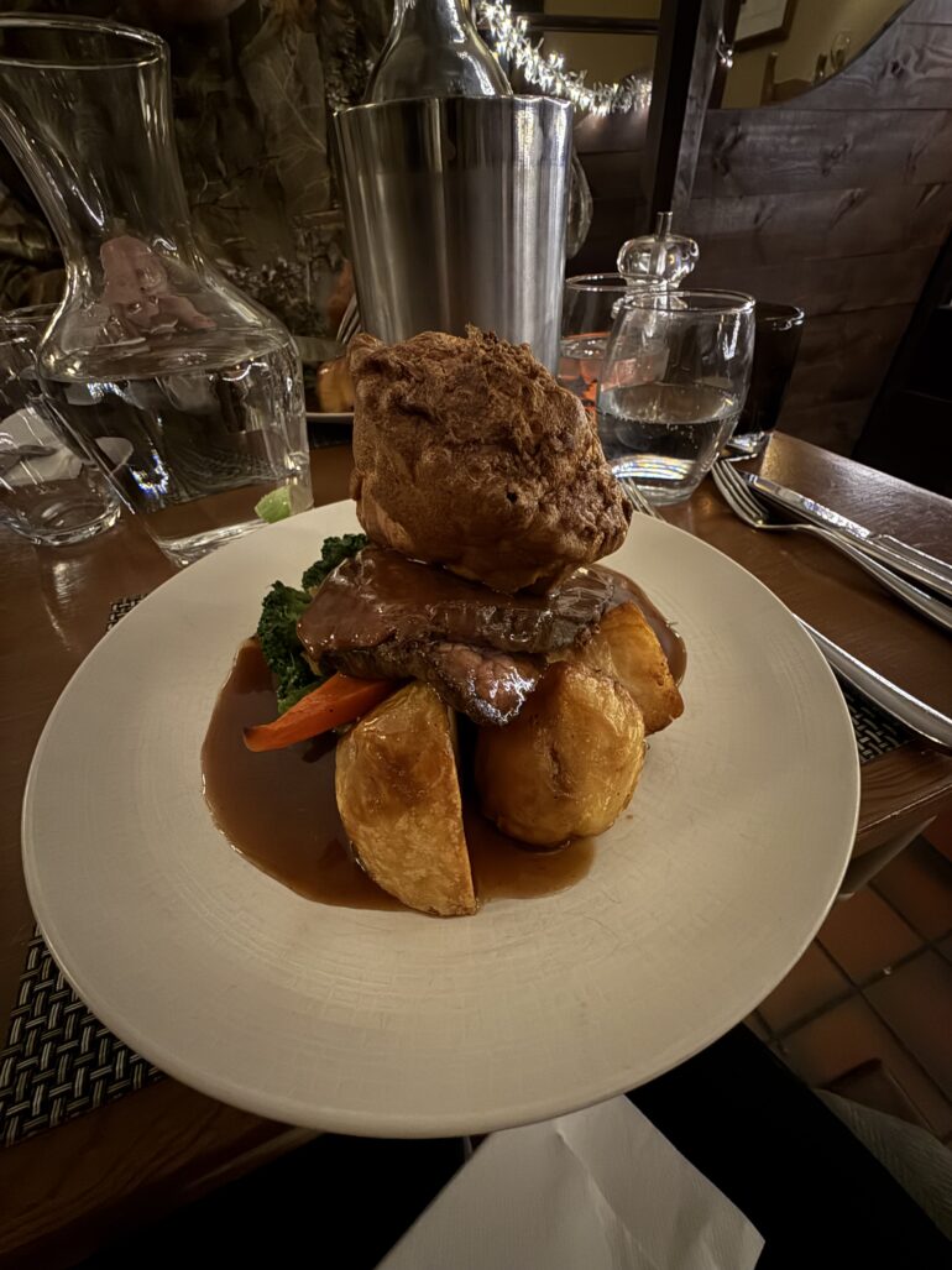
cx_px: 476
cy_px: 635
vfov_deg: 102.1
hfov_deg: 85.7
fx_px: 513
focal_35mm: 14
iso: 800
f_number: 2.2
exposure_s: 1/14
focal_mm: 2.22
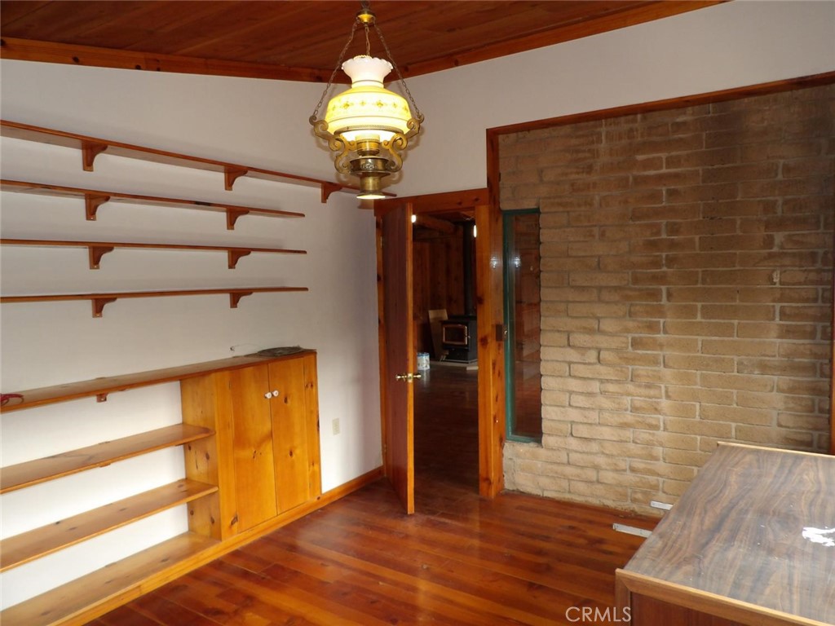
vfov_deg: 56.8
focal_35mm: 24
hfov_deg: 71.6
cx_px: 418
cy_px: 313
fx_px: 579
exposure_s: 1/33
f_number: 3.2
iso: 200
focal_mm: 4.3
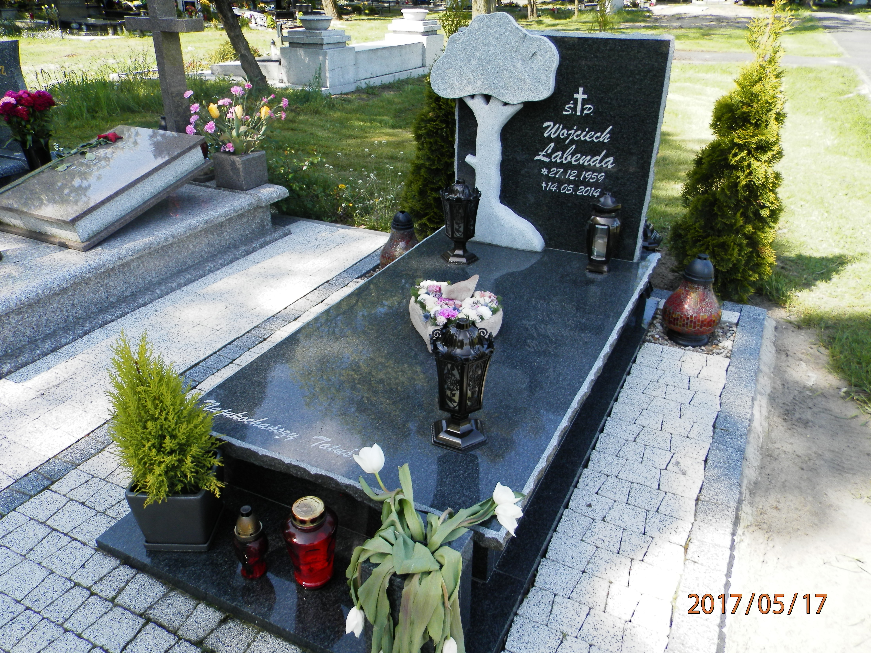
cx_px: 430
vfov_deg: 53.1
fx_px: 654
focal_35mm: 26
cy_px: 337
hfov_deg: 67.3
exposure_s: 1/40
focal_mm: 4.5
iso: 80
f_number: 8.7
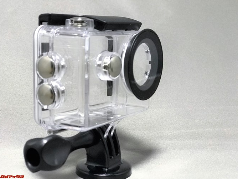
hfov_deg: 33.2
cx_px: 118
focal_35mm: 58
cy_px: 90
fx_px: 399
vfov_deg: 25.2
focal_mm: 6.6
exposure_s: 1/50
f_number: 2.8
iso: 200
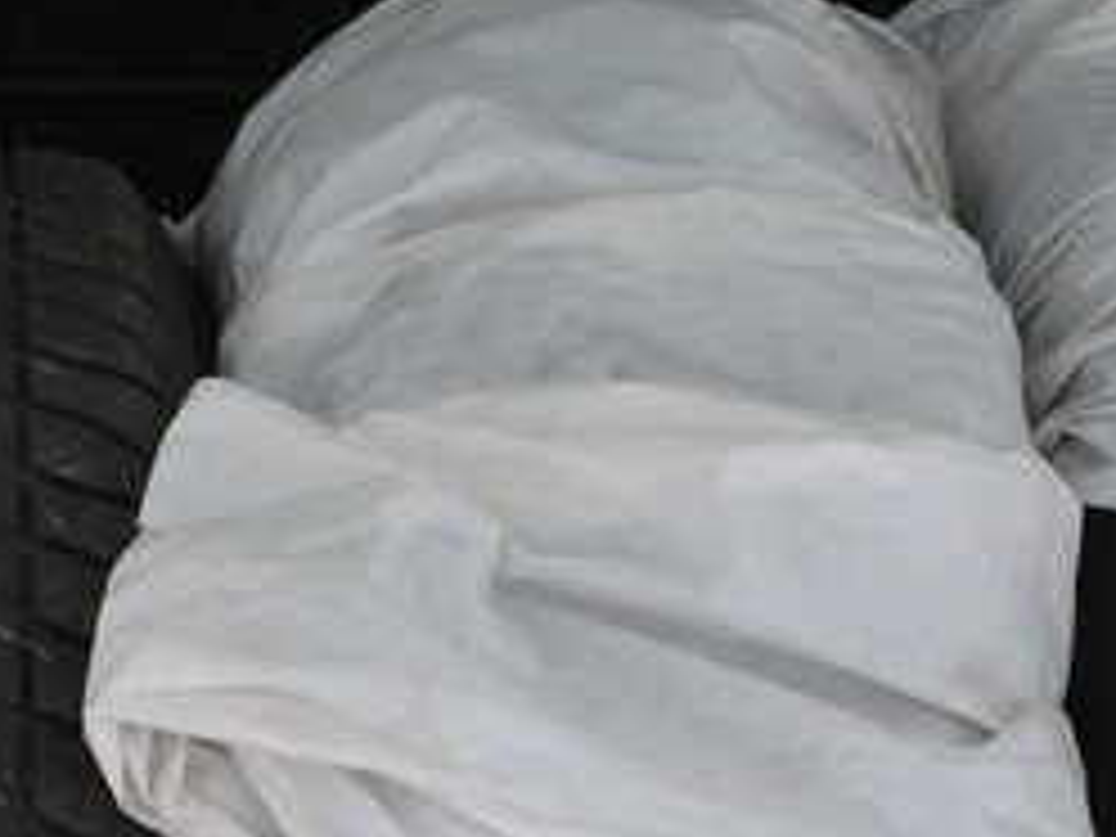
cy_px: 1436
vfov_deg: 9.4
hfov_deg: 12.9
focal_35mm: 151
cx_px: -18
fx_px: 4868
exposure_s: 1/125
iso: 2500
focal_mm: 16
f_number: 5.6
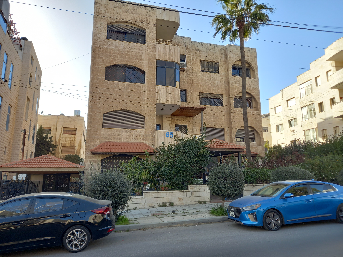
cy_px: 128
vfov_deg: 54.9
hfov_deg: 69.4
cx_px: 172
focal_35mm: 25
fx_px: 248
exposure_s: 1/145
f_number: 2
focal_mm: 4.6
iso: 25
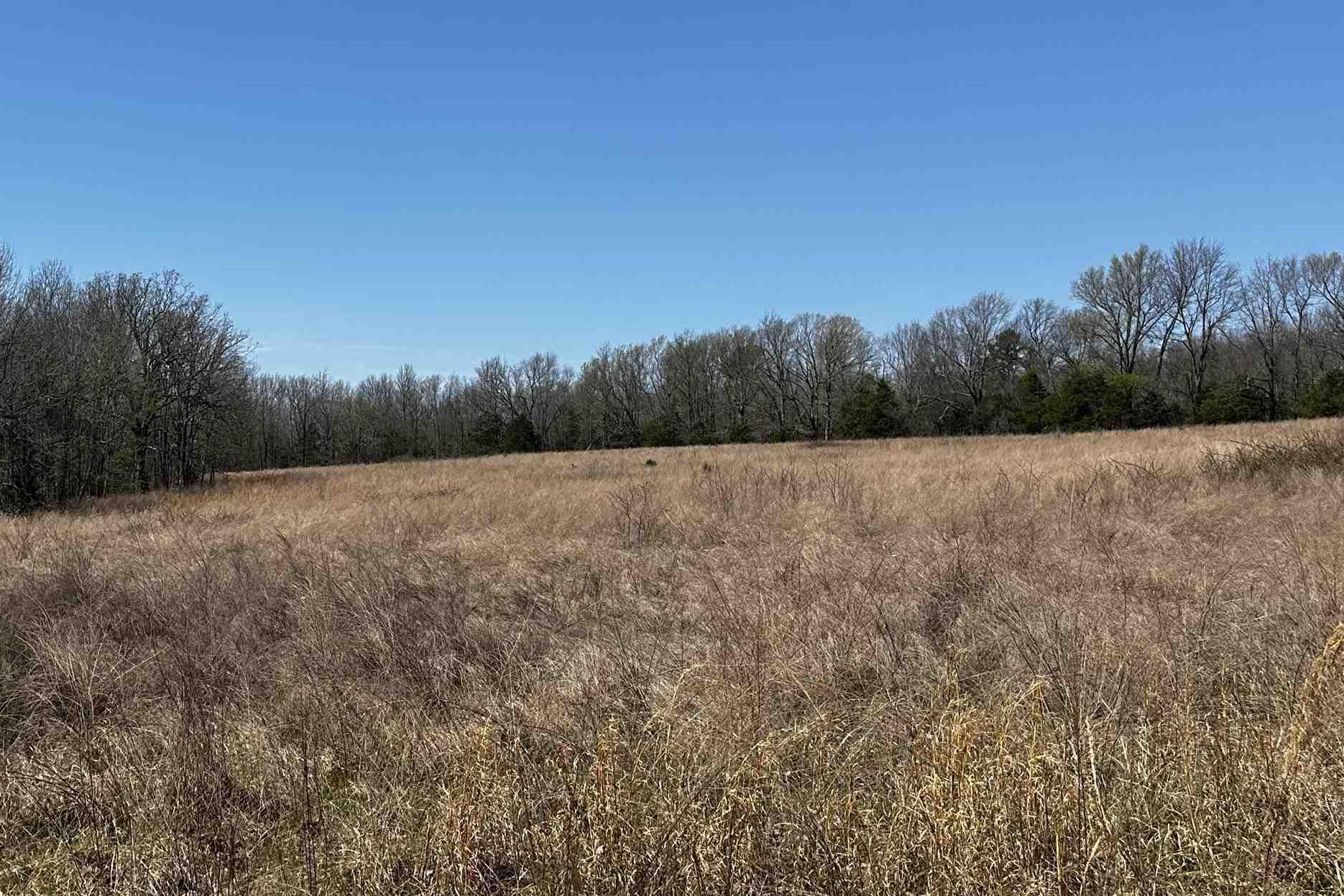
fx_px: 1531
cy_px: 397
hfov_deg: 46.2
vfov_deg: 32.6
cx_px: 390
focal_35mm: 41
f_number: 1.78
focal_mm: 6.86
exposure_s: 1/4762
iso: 80
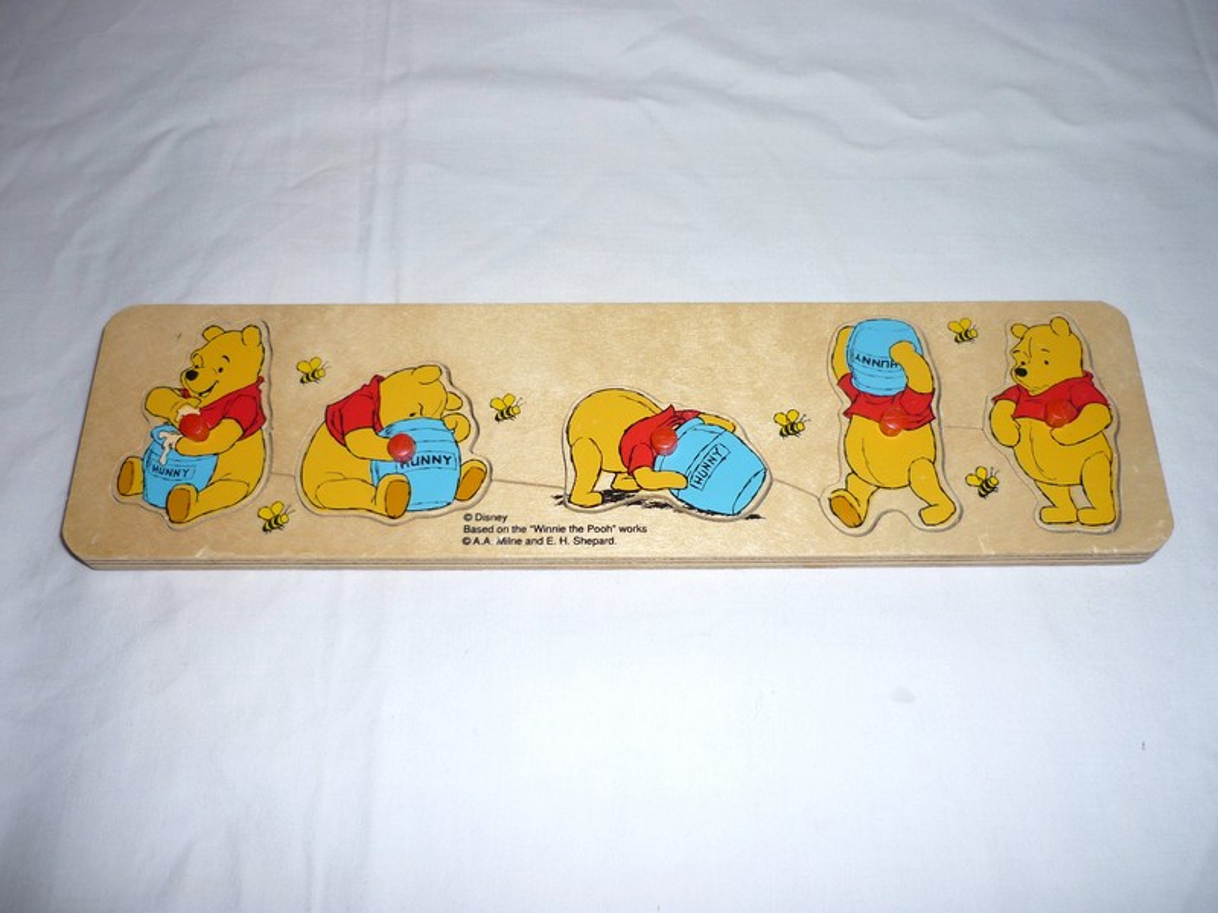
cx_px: 609
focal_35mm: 33
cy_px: 456
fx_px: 1161
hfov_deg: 55.4
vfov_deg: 42.9
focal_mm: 5.5
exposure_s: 1/30
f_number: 2.8
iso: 100
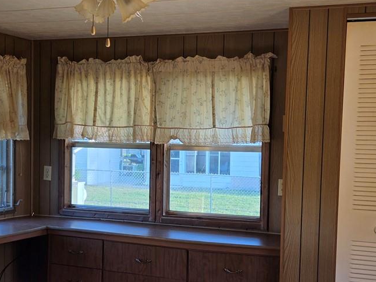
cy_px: 176
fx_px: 619
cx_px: 189
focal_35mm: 57
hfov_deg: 33.8
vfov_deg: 25.6
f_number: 1.8
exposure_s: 1/359
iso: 64
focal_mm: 5.4
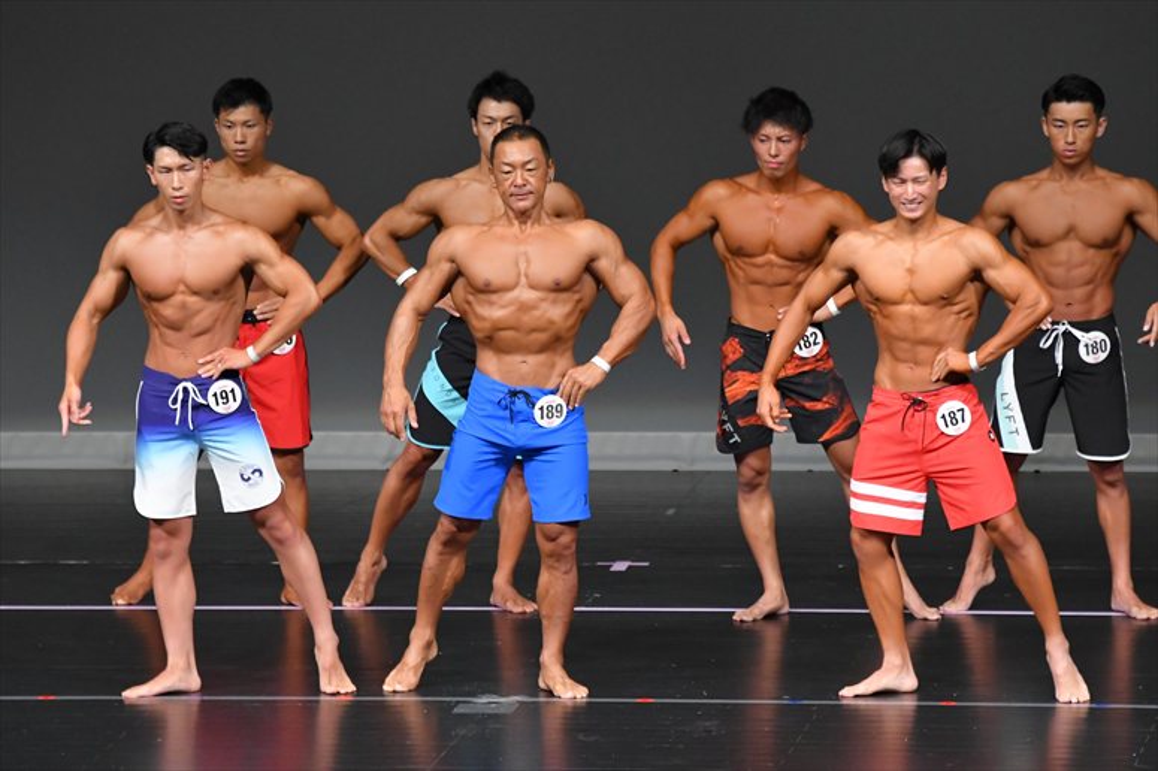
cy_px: 386
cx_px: 579
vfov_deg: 4.6
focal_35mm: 300
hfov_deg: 6.9
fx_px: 9645
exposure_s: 1/400
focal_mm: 200
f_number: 5.6
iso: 4000
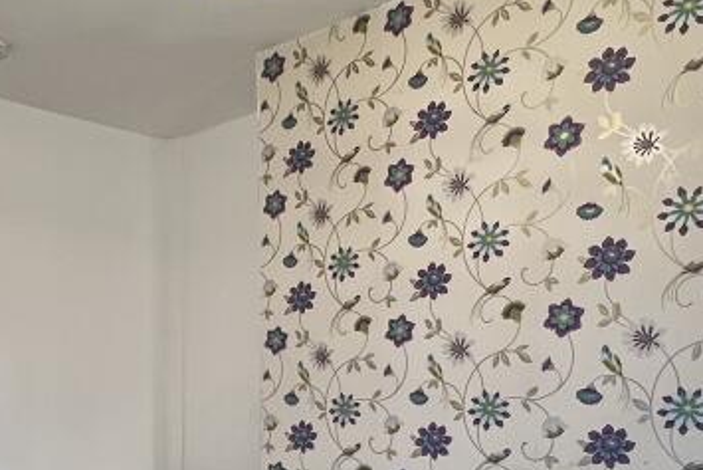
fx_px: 762
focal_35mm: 39
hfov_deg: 46.8
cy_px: 424
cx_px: 137
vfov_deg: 32.5
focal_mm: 1.57
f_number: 1.8
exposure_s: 1/50
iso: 320
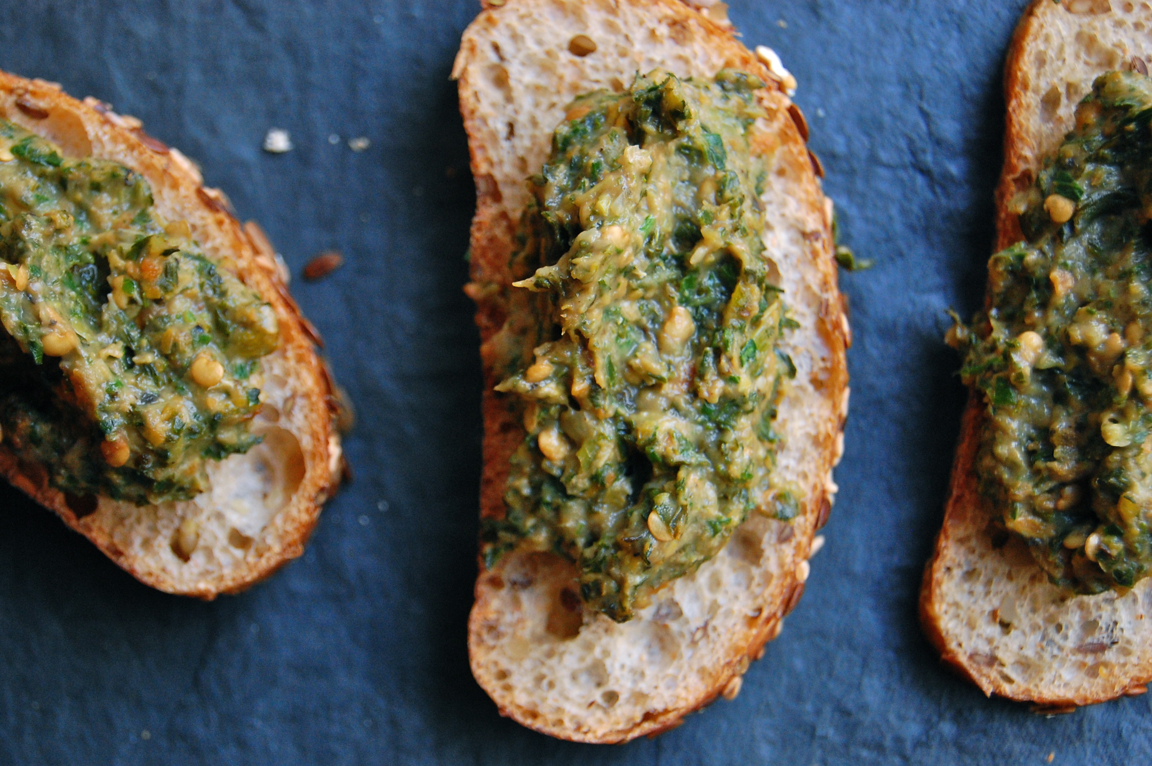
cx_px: 576
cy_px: 383
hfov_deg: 24.6
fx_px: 2638
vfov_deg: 16.5
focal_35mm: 82
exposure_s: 1/160
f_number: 5.6
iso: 800
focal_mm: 55
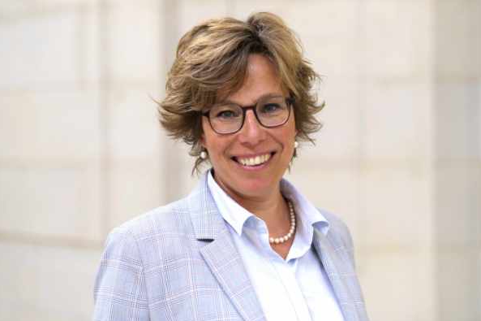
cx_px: 240
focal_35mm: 85
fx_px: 1135
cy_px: 162
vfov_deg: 16.1
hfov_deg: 23.9
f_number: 1.8
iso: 800
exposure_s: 1/220
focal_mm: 56
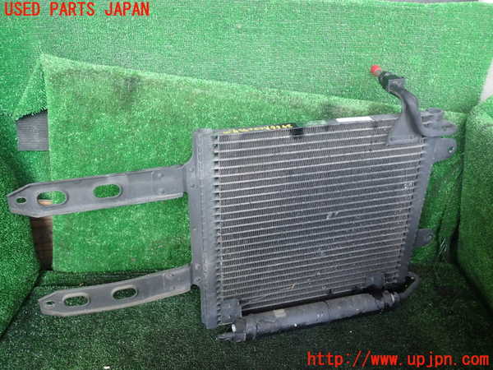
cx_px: 246
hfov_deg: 60.0
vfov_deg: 46.8
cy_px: 185
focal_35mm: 30
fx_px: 427
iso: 160
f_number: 2.3
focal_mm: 5.4
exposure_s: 1/60
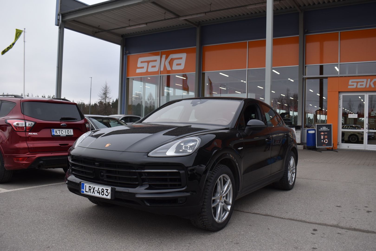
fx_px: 329
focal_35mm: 32
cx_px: 188
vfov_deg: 41.7
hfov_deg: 59.5
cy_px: 126
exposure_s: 1/180
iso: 200
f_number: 6.7
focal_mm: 21
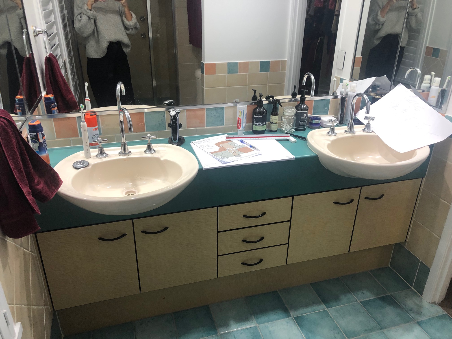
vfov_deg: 49.7
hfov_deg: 63.4
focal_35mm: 28
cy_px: 170
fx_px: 366
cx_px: 226
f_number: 1.8
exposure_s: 1/25
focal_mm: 3.99
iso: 40
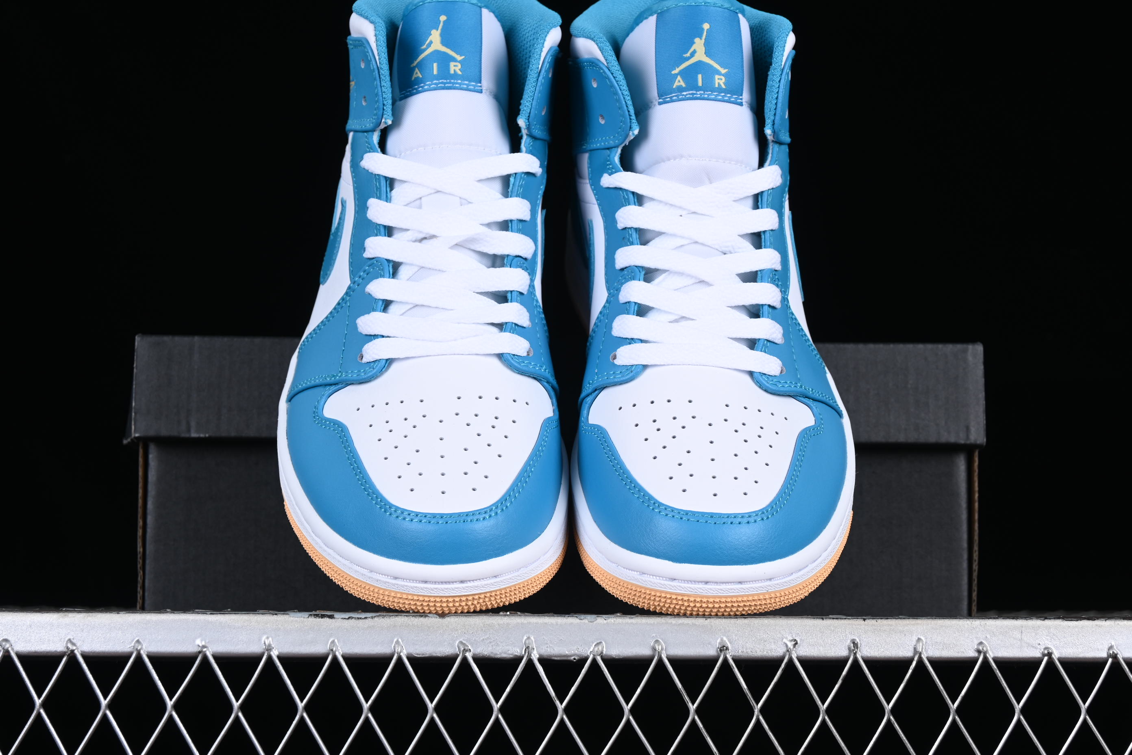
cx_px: 566
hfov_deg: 27.0
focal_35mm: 75
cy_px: 378
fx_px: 2358
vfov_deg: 18.2
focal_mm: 50
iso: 160
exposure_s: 1/80
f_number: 8
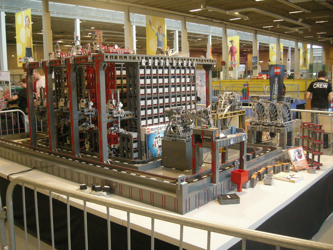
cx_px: 166
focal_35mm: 36
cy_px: 125
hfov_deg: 51.4
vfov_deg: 39.7
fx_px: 346
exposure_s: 1/36.3
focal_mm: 7.5
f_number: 2.7
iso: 400
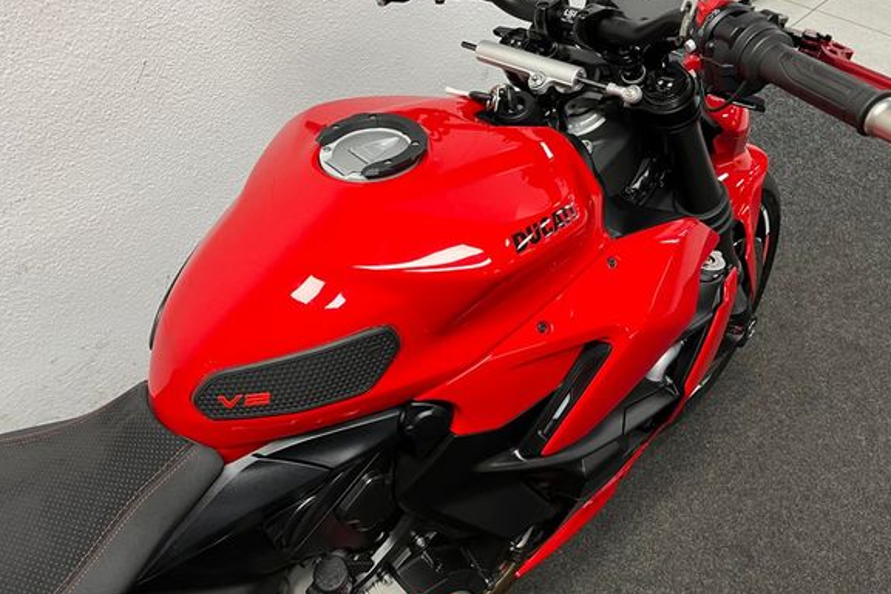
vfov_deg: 43.4
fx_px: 743
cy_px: 238
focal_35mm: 30
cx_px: 446
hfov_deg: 61.9
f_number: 1.6
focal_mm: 5.1
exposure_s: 1/50
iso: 125
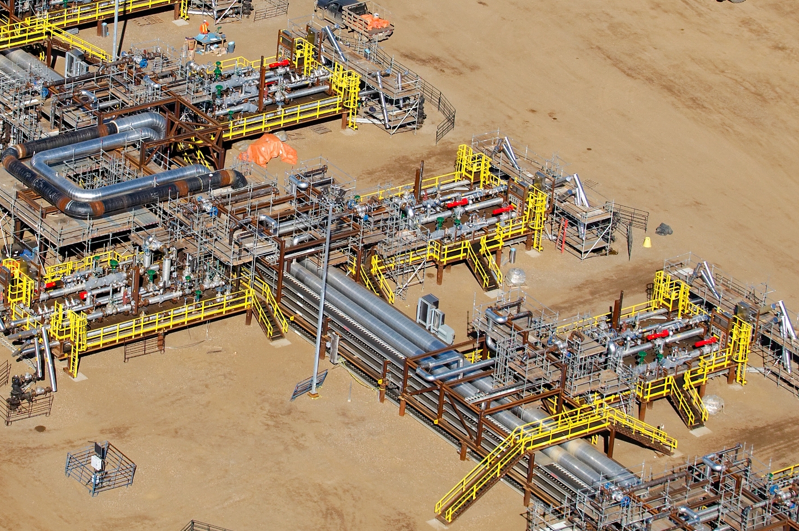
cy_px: 162
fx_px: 4235
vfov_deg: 7.2
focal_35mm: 191
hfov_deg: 10.8
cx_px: 305
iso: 640
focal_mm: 70
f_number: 4.5
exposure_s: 1/4000
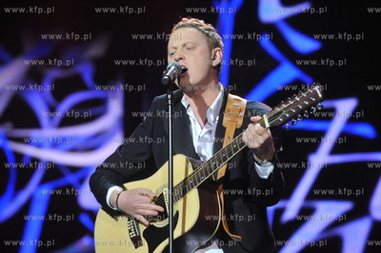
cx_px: 190
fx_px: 2115
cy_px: 126
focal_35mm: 200
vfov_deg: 6.9
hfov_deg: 10.3
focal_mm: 200
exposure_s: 1/200
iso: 3200
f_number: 5.6
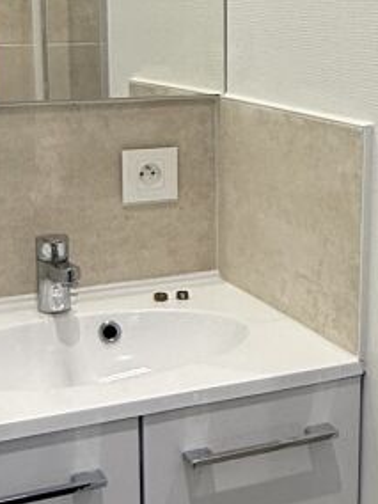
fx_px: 1034
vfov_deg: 27.4
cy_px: 209
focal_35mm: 71
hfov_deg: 20.6
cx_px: 286
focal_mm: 2.22
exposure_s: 1/100
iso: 125
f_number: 2.2
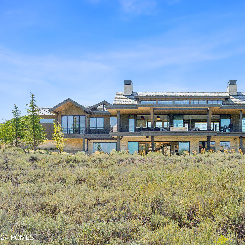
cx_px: 174
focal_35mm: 48
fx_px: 387
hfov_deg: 34.6
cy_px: 124
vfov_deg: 35.1
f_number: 7.1
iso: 640
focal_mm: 37.3
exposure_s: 1/4000
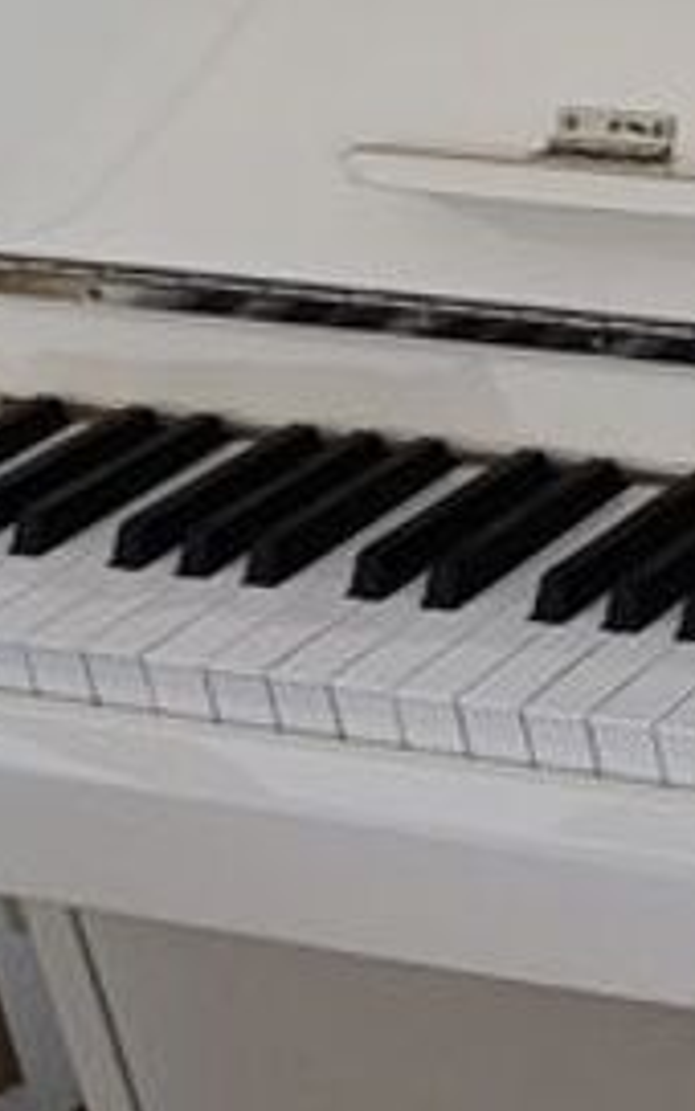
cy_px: 588
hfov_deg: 9.5
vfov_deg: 17.5
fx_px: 3606
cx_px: 1819
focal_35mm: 119
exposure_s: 1/33.3
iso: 1250
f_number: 1.6
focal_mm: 6.14
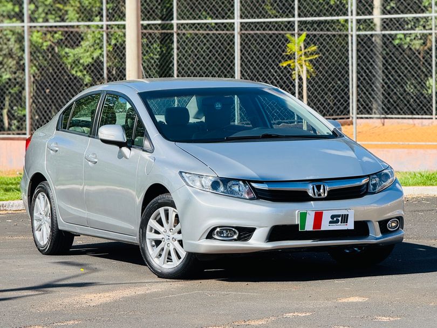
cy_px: 164
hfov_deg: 16.4
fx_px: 1515
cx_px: 218
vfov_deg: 12.4
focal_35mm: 120
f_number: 2.8
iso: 50
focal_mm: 15.66
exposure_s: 1/1167
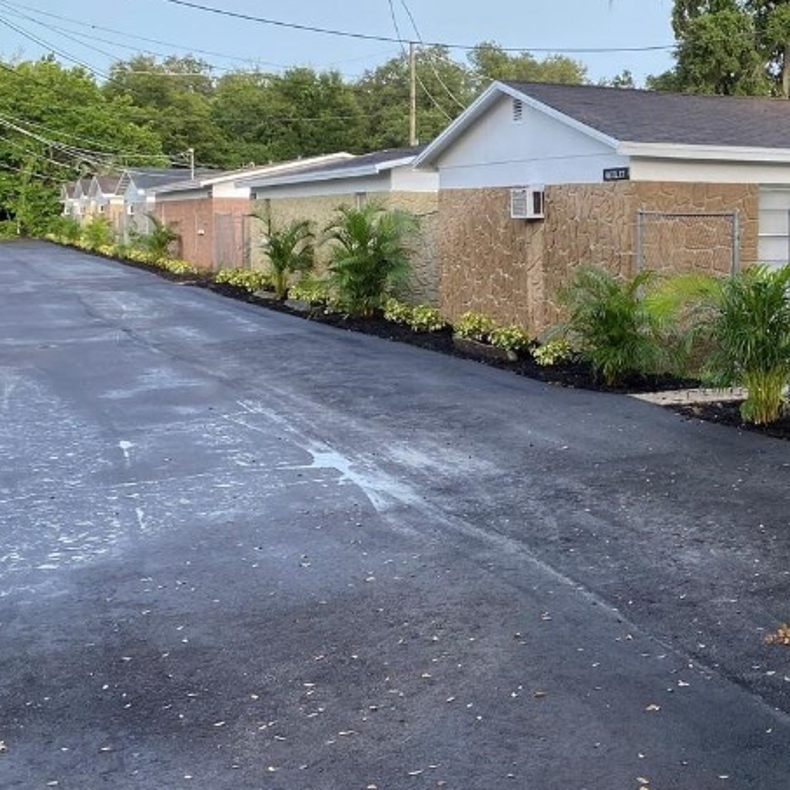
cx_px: 834
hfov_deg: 30.0
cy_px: 296
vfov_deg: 32.6
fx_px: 1343
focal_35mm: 52
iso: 32
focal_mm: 4.25
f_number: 1.8
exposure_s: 1/613
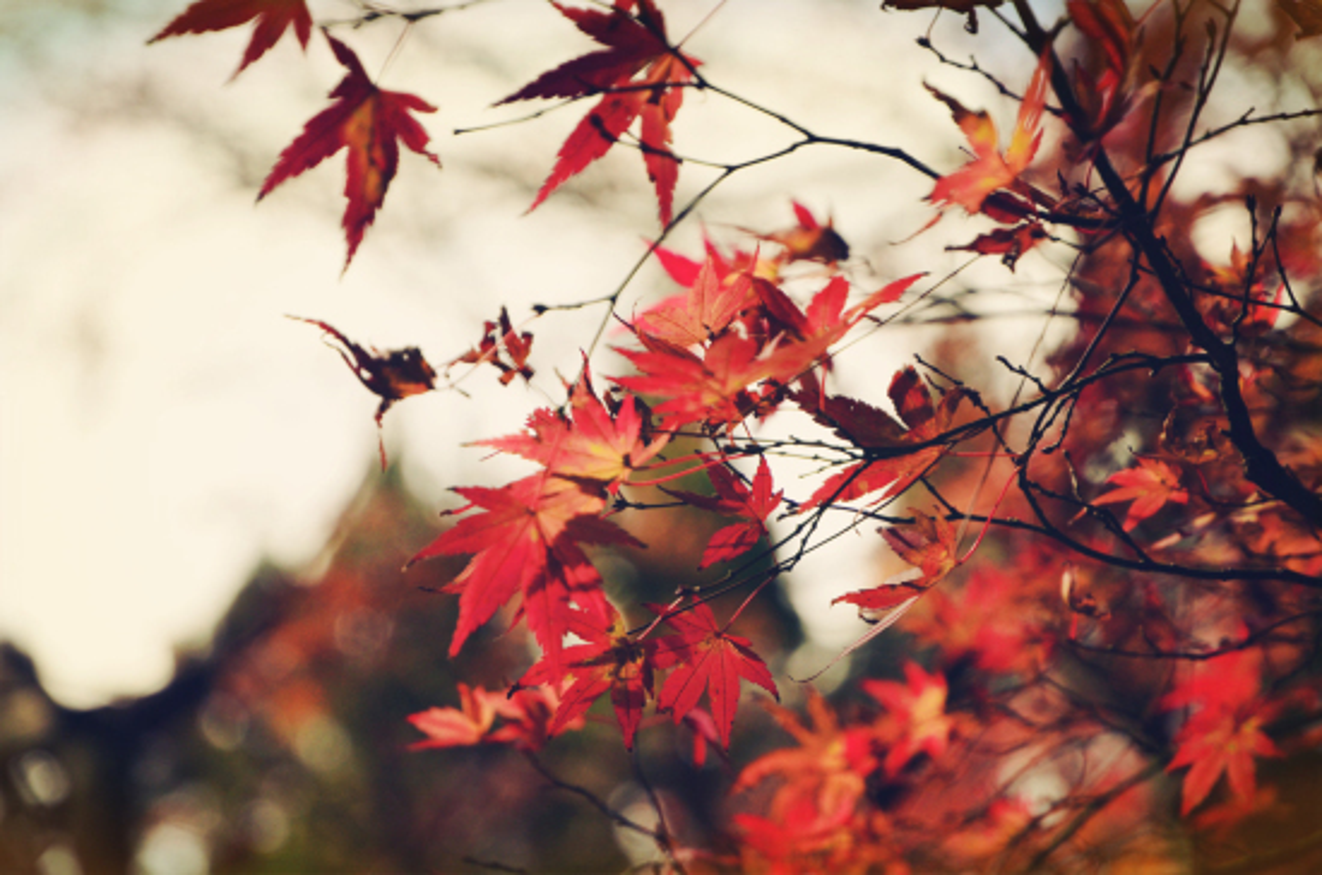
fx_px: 4671
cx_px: 661
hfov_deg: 16.1
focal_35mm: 128
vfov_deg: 10.7
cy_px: 438
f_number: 5.6
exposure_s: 1/400
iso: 500
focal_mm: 85
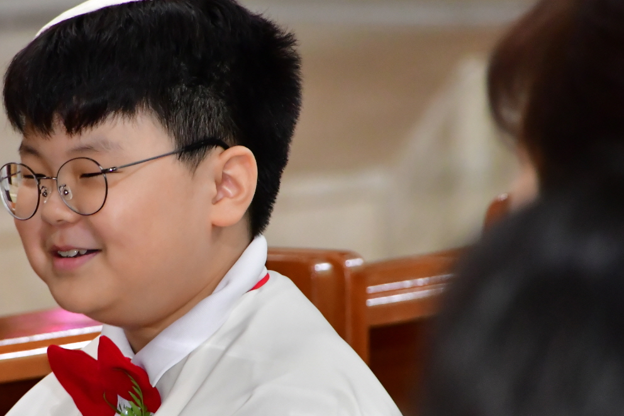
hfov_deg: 2.8
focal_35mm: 735
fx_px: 12737
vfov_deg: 1.9
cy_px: 208
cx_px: 134
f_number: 6.3
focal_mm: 270
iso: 2500
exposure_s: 1/125
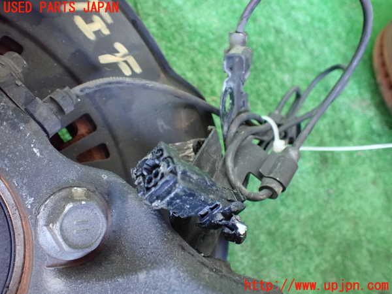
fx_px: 340
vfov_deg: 46.8
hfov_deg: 60.0
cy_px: 147
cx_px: 196
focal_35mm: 30
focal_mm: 5.4
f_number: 2.3
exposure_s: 1/30
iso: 1250
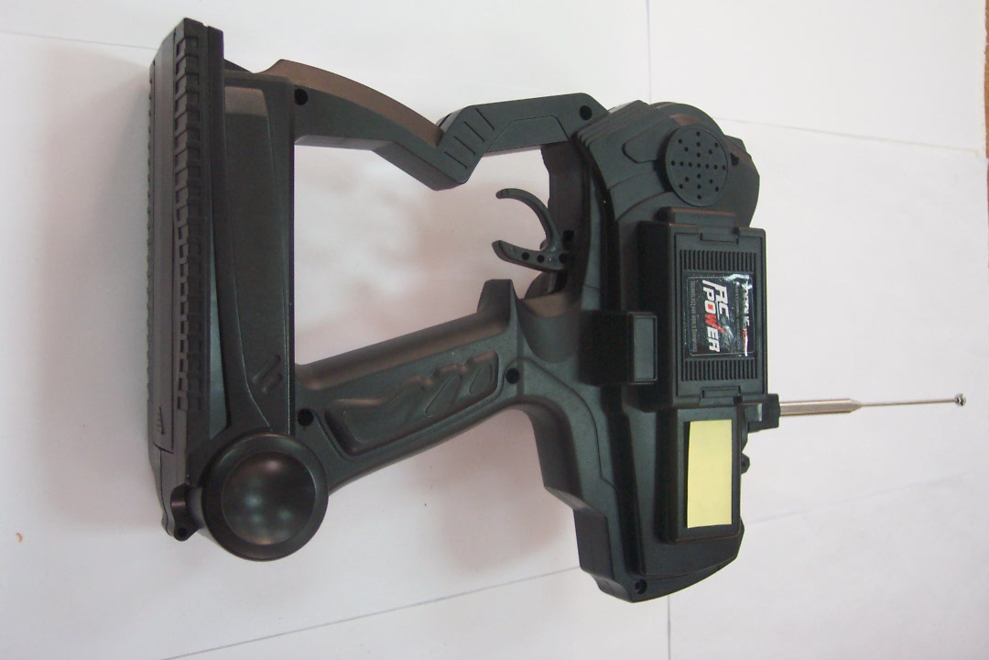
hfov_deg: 50.7
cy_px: 330
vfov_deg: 35.1
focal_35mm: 38
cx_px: 494
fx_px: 1044
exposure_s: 1/20
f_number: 2.8
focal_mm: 8
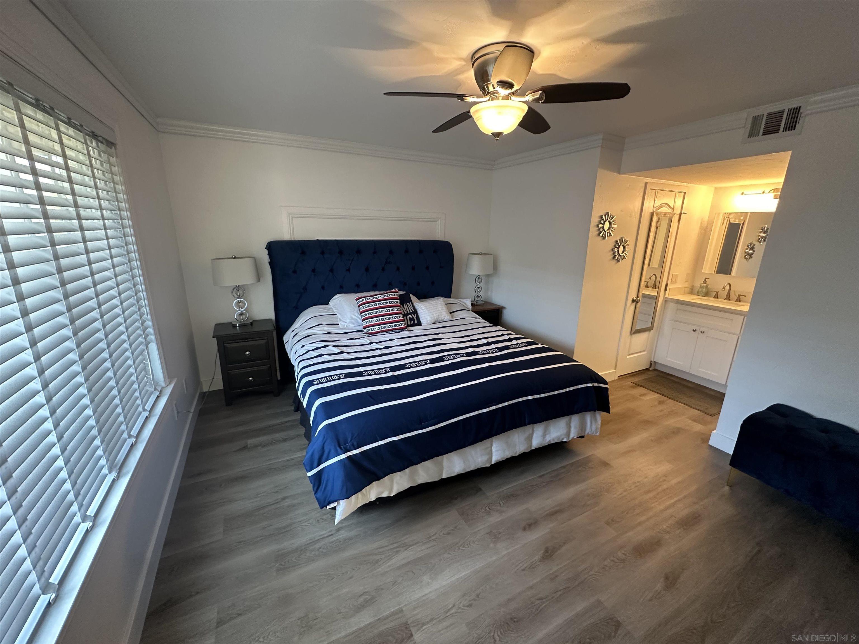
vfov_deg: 85.7
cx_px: 430
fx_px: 347
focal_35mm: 14
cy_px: 322
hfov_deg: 102.1
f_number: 2.2
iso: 250
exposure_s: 1/60
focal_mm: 2.22
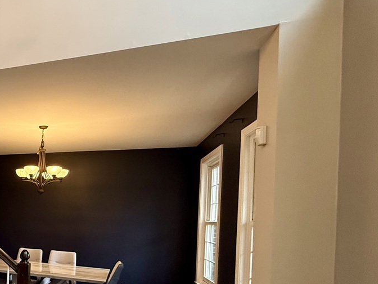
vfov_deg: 45.1
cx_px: -24
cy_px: 216
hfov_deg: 46.7
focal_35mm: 30
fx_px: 328
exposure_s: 1/120
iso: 320
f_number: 2.2
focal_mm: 2.22
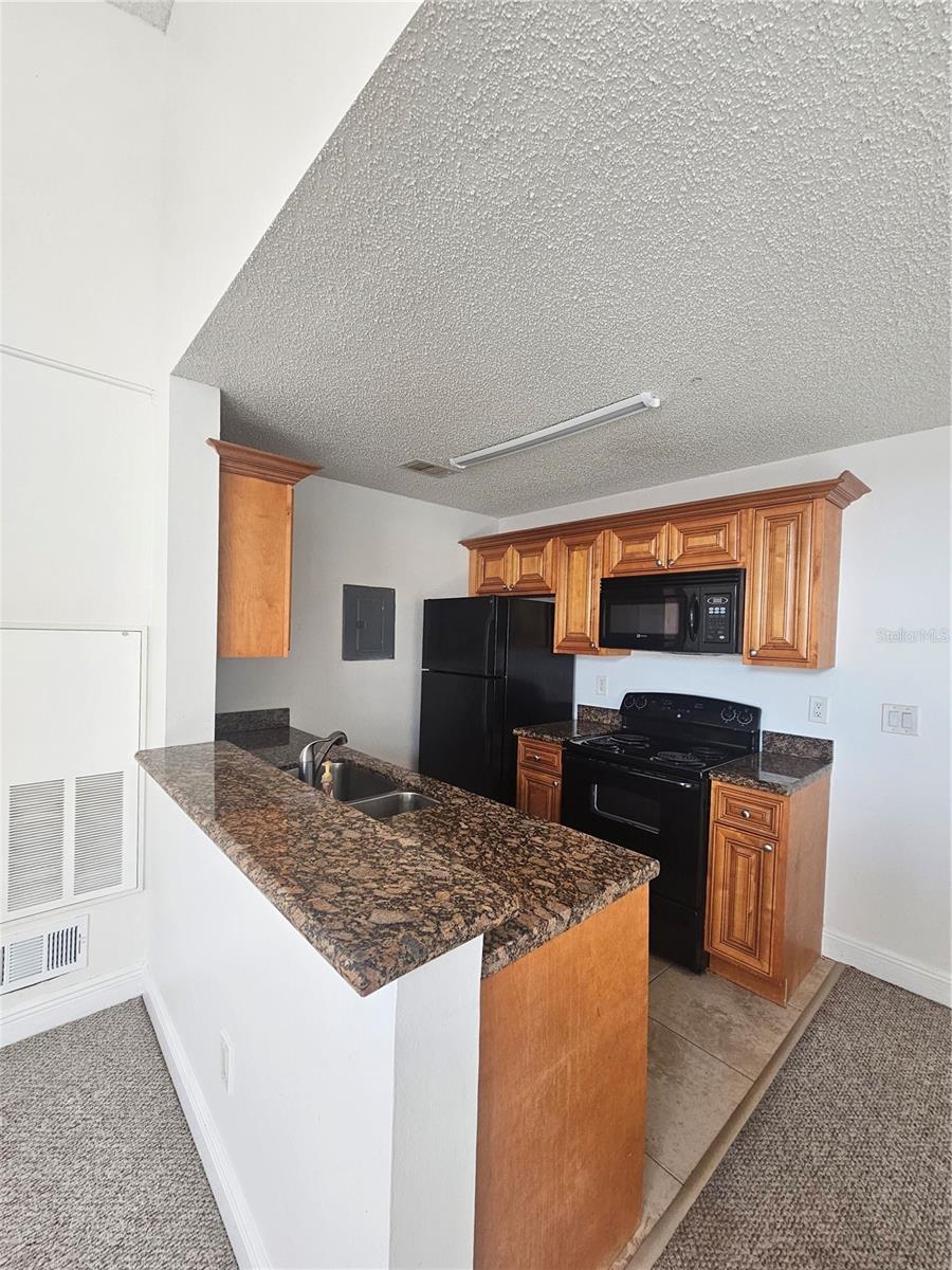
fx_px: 477
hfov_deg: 89.9
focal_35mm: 13
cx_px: 476
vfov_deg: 106.2
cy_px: 635
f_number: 2.2
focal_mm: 2.2
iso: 200
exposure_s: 1/77.4
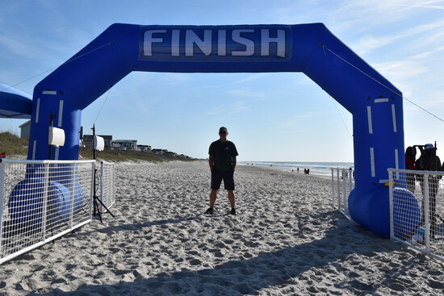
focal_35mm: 36
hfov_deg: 53.1
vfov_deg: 36.9
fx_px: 444
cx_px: 222
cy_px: 148
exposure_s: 1/500
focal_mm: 24
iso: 200
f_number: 11
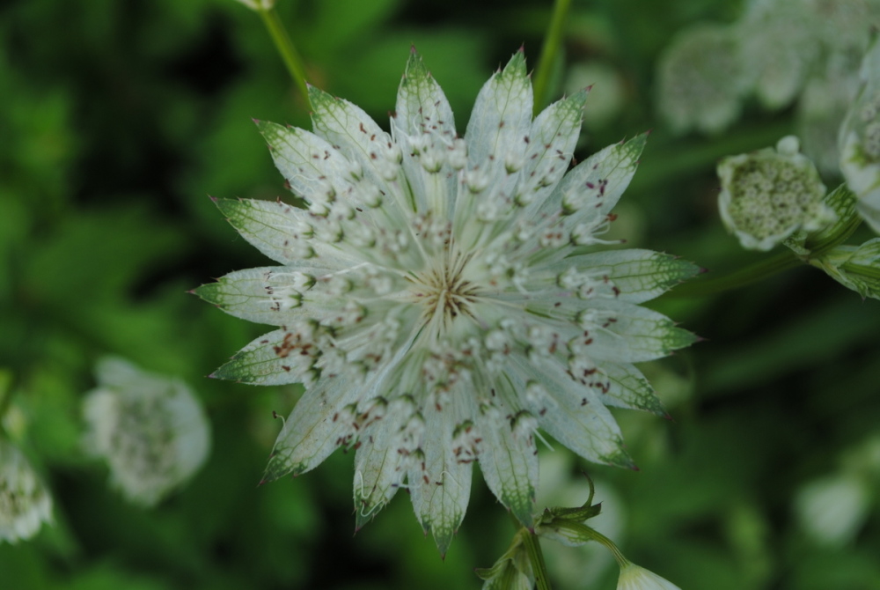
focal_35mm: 66
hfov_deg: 30.5
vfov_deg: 20.7
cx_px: 440
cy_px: 295
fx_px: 1616
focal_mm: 44
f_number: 8
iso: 100
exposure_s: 1/100
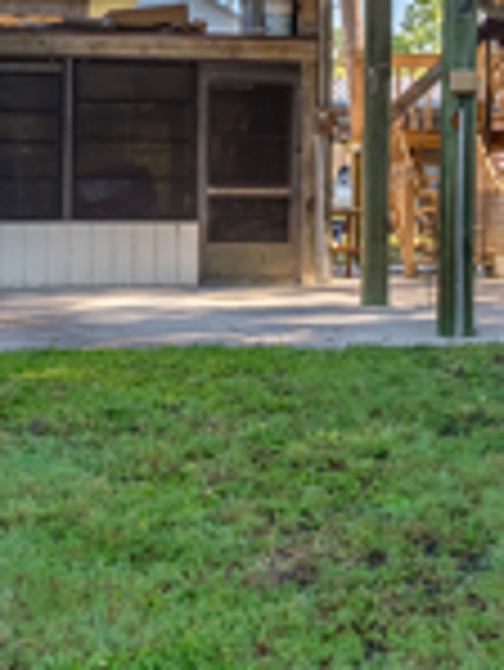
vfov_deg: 22.3
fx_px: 1687
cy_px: 198
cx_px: 524
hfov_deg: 16.6
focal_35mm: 87
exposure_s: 1/2000
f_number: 8
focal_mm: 30
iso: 320
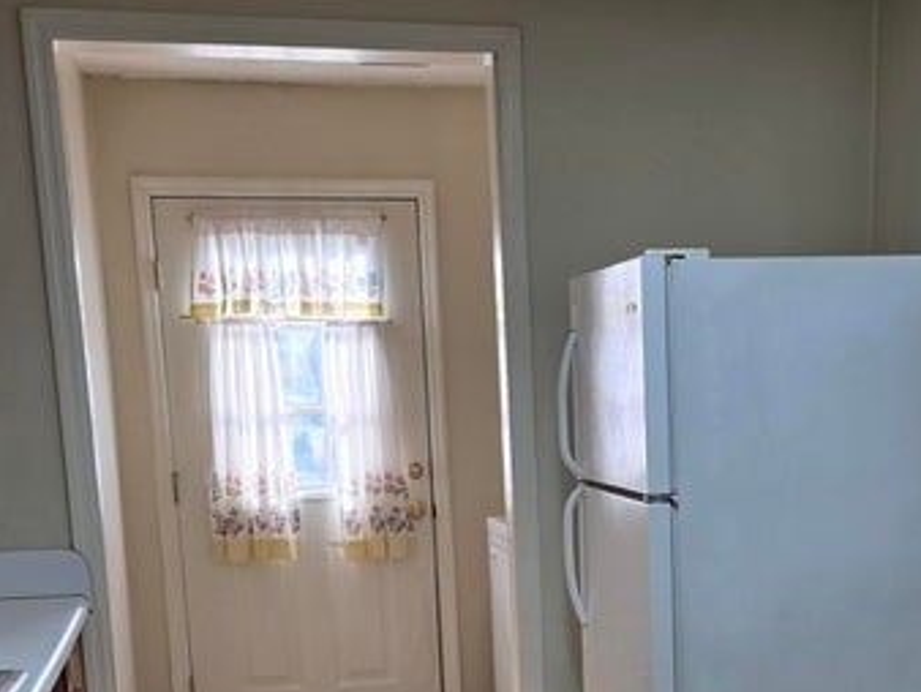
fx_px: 1544
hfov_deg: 32.8
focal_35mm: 58
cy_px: 676
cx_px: 655
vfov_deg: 24.2
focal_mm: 6.3
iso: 32
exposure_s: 1/120
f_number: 1.7
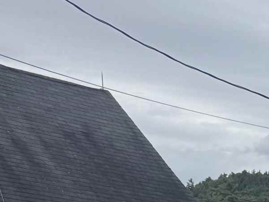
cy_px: 291
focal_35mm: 123
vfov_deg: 11.6
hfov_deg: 12.2
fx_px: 956
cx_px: 675
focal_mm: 6.76
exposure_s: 1/2331
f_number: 1.78
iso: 80
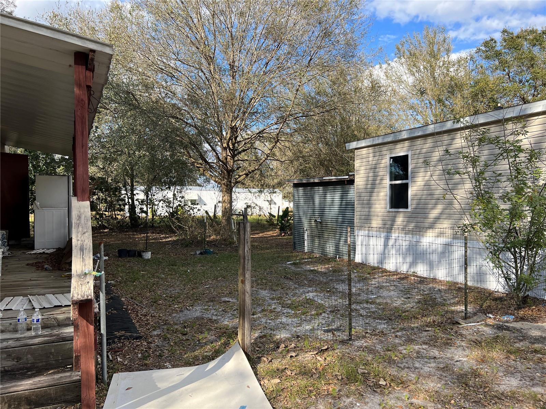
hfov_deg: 67.3
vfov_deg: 53.1
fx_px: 410
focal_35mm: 26
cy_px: 204
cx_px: 273
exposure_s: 1/1645
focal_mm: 5.7
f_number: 1.5
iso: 50
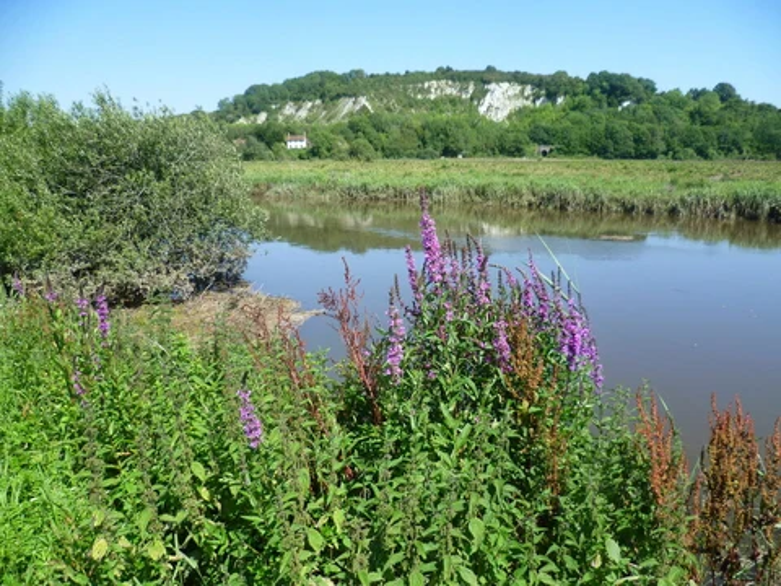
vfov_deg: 49.7
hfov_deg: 63.4
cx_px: 390
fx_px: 632
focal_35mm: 28
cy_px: 293
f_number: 2.8
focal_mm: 5
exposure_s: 1/640
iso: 80
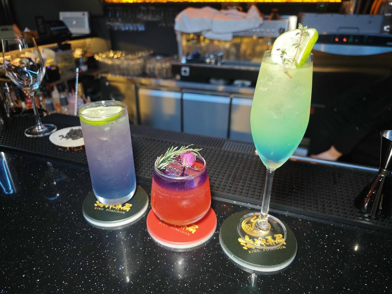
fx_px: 260
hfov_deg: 73.9
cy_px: 147
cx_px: 196
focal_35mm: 23
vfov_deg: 58.9
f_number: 2
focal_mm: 8.72
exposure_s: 1/240
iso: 4000
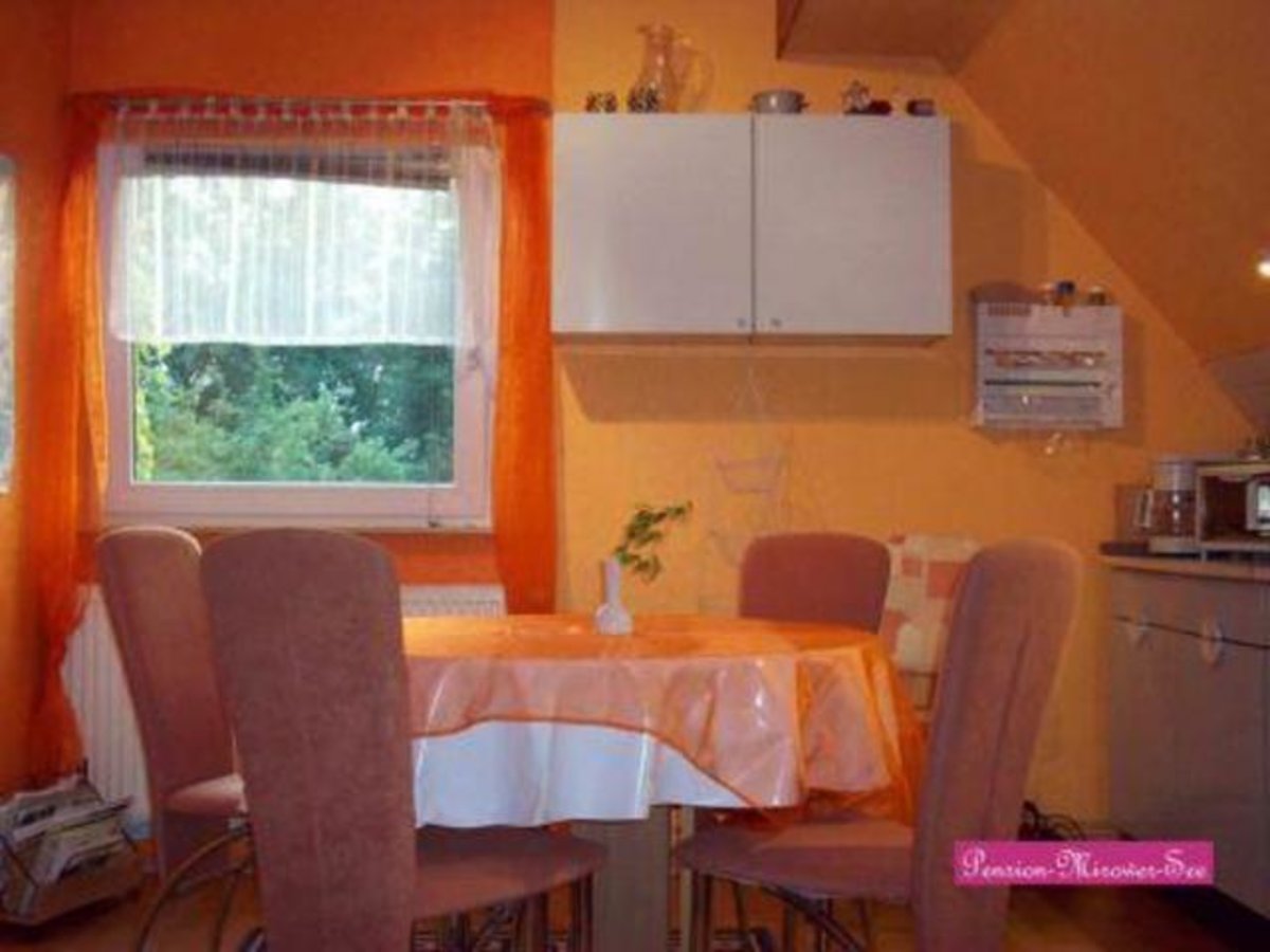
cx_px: 635
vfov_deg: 31.5
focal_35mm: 46
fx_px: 1688
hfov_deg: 41.2
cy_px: 476
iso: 160
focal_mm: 7.6
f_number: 3.1
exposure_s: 1/50.5
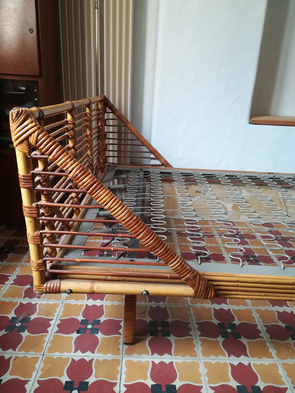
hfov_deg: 53.1
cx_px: 148
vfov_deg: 67.3
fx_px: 295
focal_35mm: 26
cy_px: 196
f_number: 2.2
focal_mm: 3.83
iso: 200
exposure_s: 1/33.3
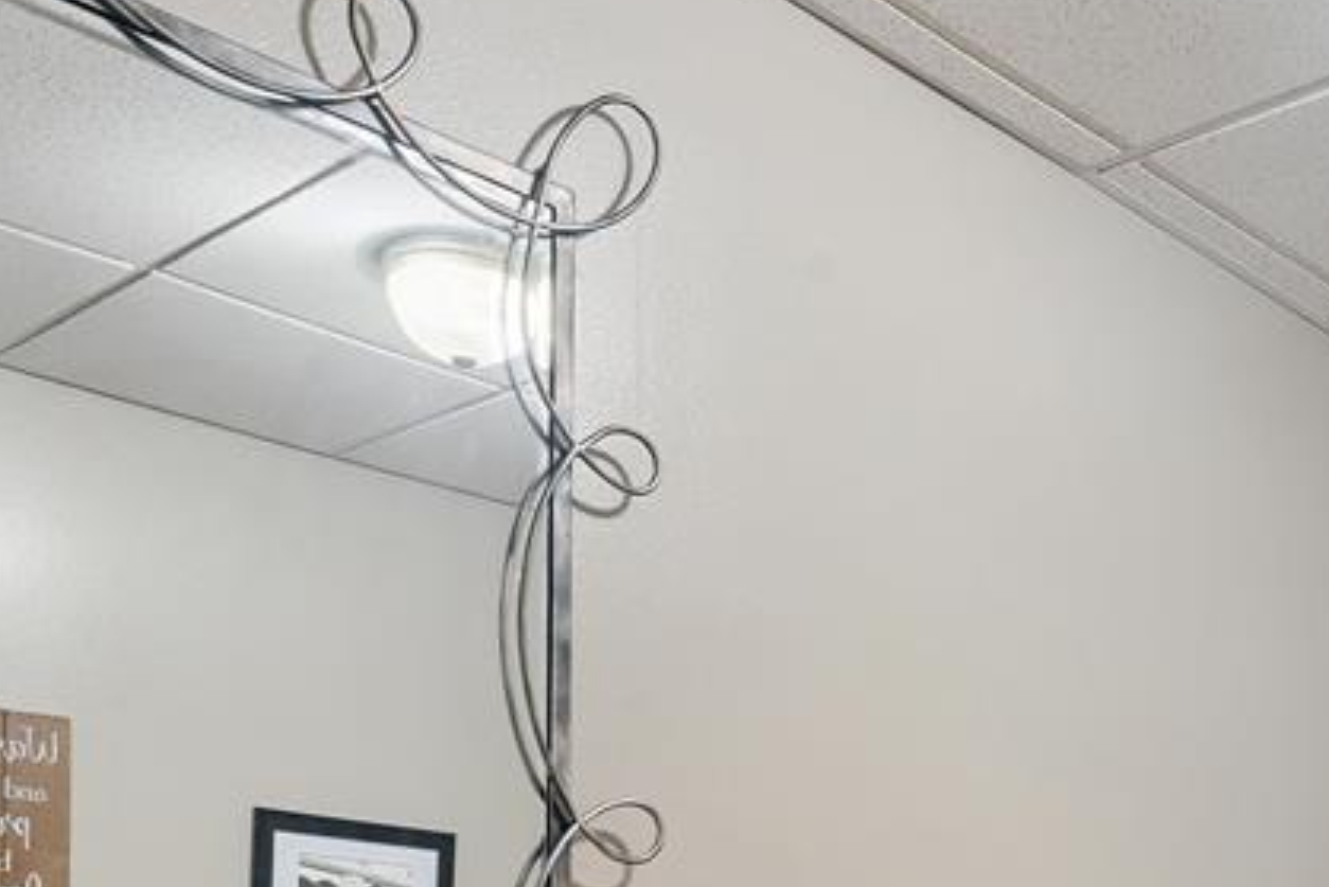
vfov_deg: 24.9
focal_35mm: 49
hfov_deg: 37.9
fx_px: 1809
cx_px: 1170
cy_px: 1054
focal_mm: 16
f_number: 10
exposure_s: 1/1.67
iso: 400
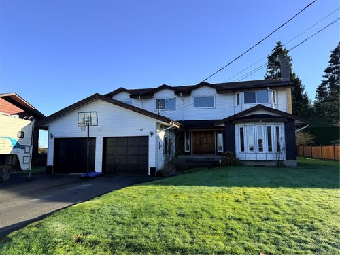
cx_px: 170
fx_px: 236
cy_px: 128
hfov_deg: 71.6
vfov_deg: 56.8
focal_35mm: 24
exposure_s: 1/2110
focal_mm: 6.76
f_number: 1.78
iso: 80
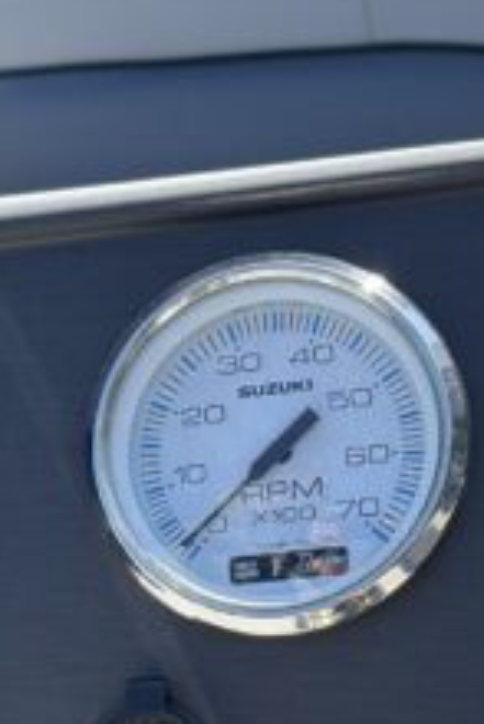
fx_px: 2637
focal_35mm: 131
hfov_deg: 10.4
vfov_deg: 15.5
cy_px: 635
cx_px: 81
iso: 32
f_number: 1.6
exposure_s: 1/711
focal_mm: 5.96
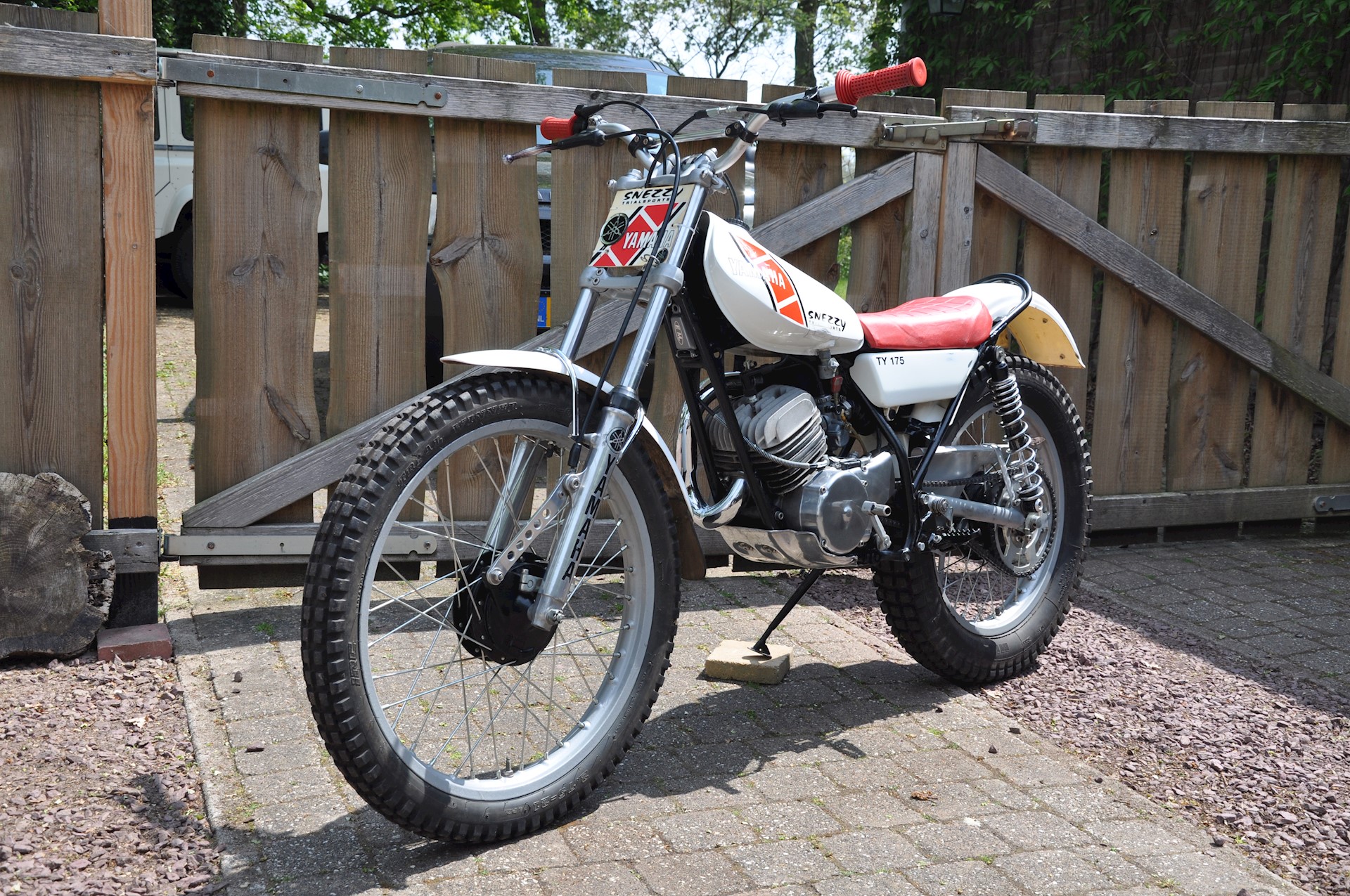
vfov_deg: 31.8
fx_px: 1573
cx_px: 675
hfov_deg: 46.5
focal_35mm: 42
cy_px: 448
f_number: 8
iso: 200
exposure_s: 1/250
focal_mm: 28
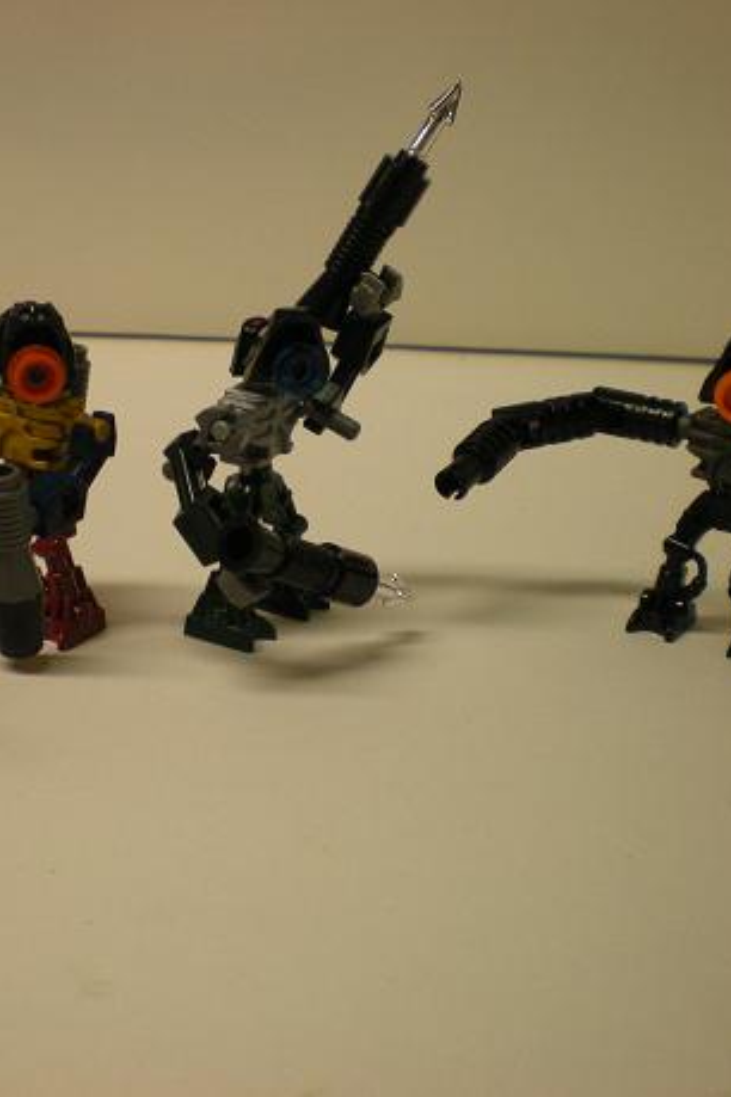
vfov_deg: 37.5
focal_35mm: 53
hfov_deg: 25.3
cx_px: 197
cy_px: 548
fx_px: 1614
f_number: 3.1
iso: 184
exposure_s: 1/69.7
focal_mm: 6.3
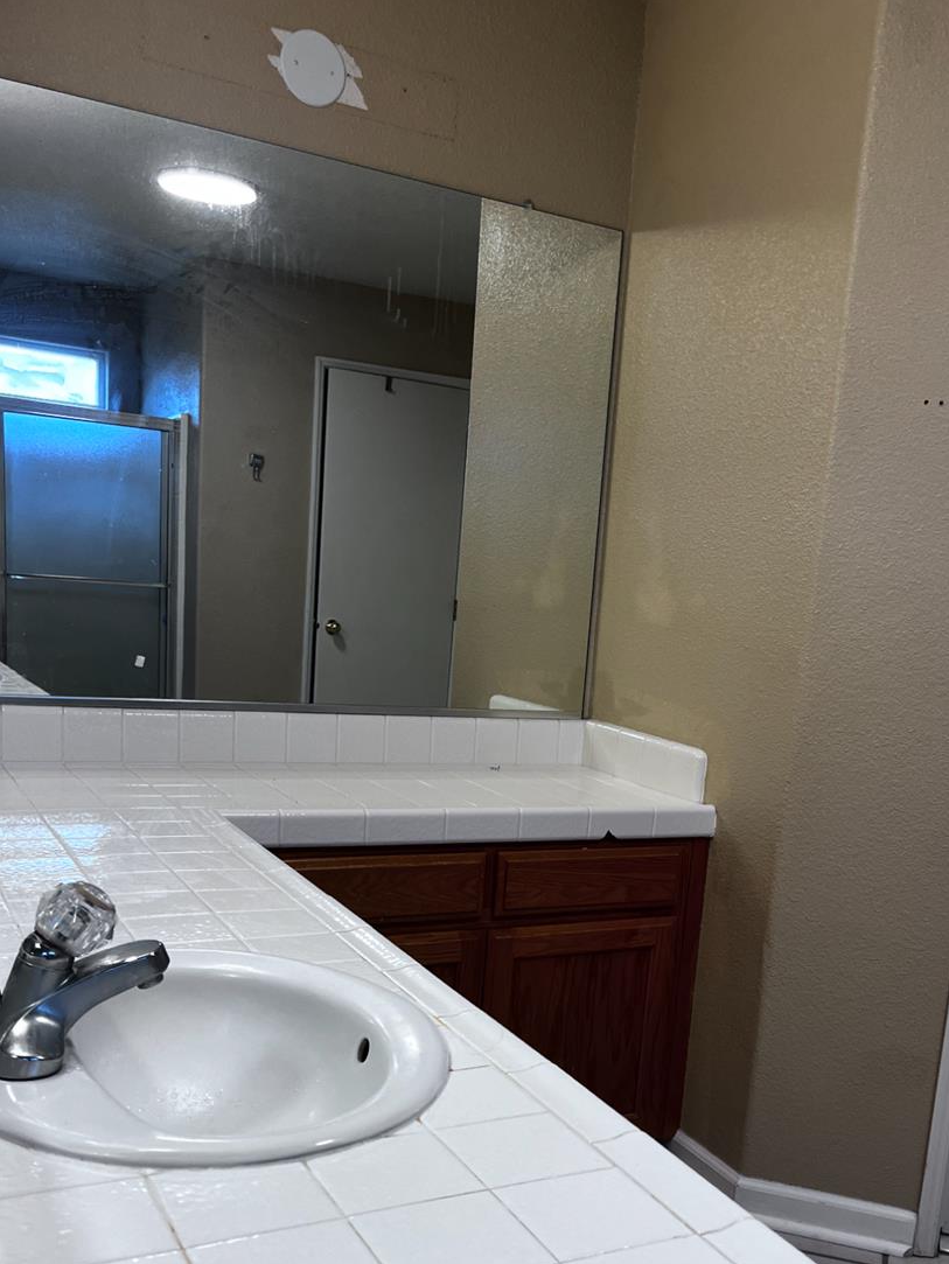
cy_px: 853
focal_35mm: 36
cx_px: 581
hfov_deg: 39.5
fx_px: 1315
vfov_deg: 50.3
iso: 100
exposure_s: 1/120
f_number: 1.5
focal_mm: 5.7
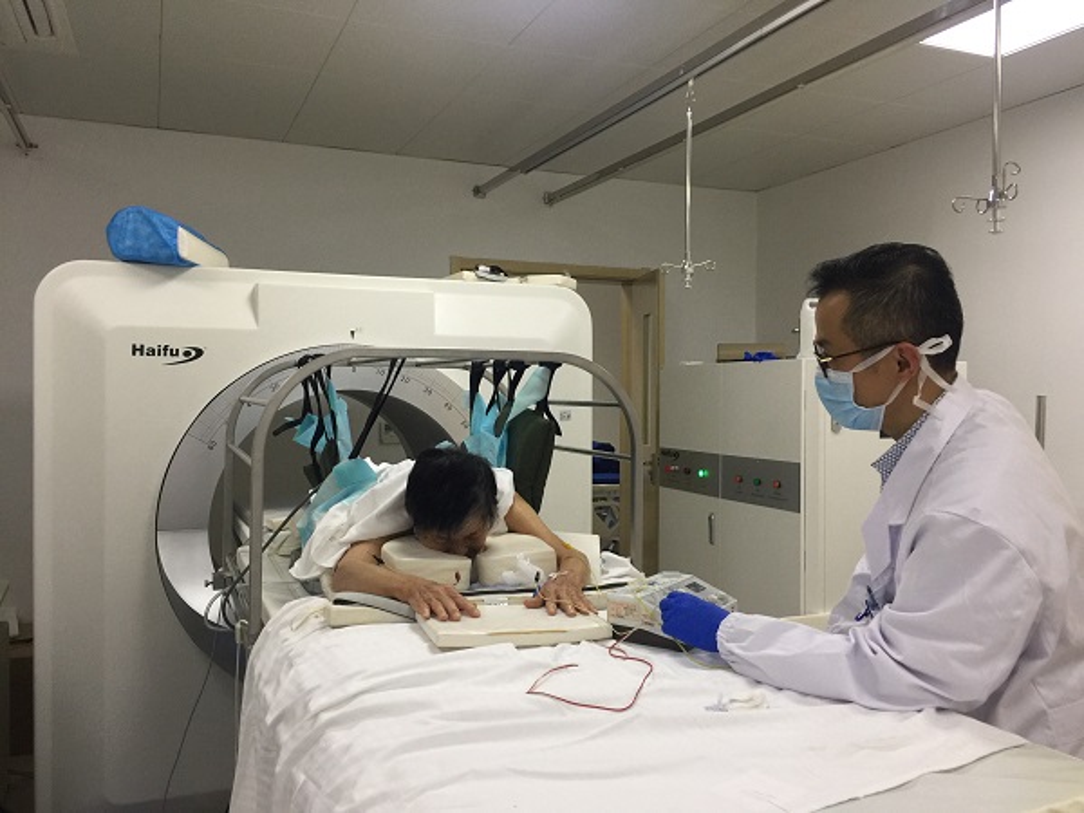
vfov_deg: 48.2
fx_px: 908
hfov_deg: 61.7
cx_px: 542
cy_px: 406
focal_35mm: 29
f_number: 2.2
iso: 64
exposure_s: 1/33
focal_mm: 4.15
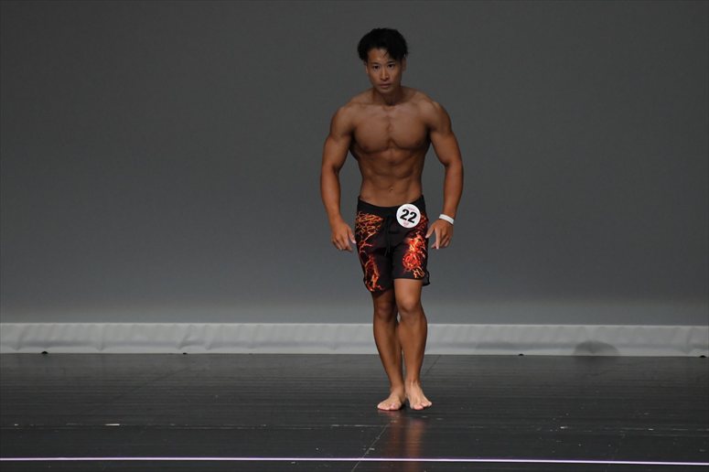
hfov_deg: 4.6
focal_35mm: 450
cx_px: 354
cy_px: 236
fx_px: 8858
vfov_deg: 3.1
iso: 4000
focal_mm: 300
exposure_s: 1/400
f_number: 5.6
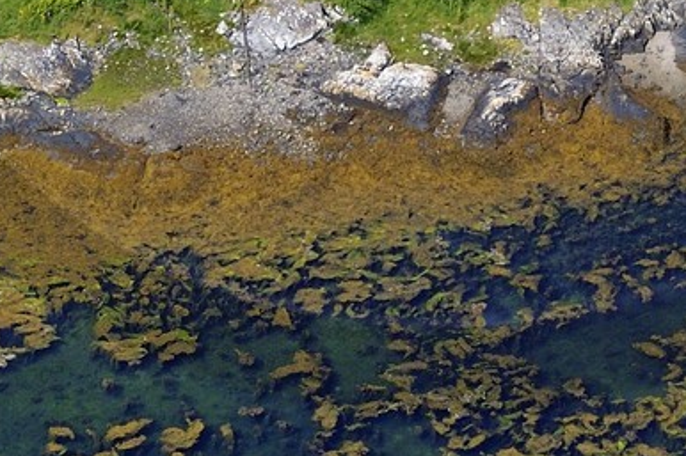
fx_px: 8057
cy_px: -325
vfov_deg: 3.2
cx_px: 439
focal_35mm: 423
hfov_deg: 4.9
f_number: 7.1
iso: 400
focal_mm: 102
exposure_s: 1/800
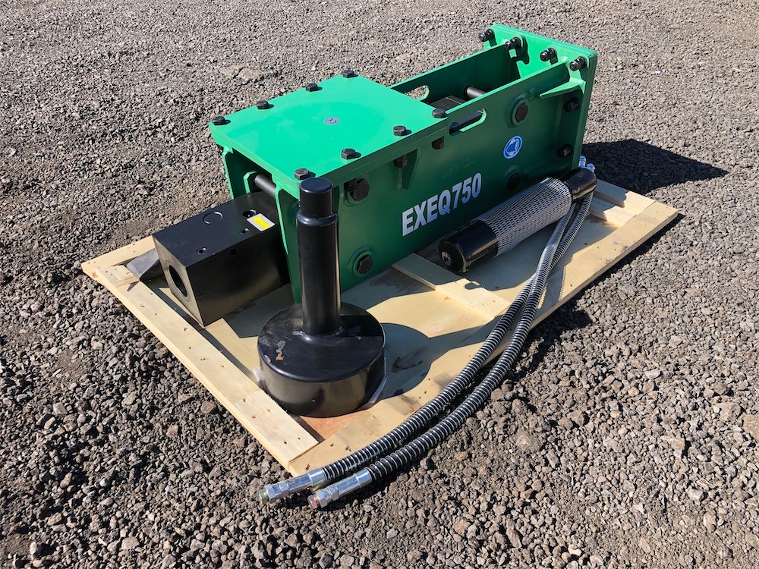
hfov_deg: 63.4
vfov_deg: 49.7
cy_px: 284
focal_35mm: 28
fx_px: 614
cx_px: 380
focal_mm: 3.99
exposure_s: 1/979
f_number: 1.8
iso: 20
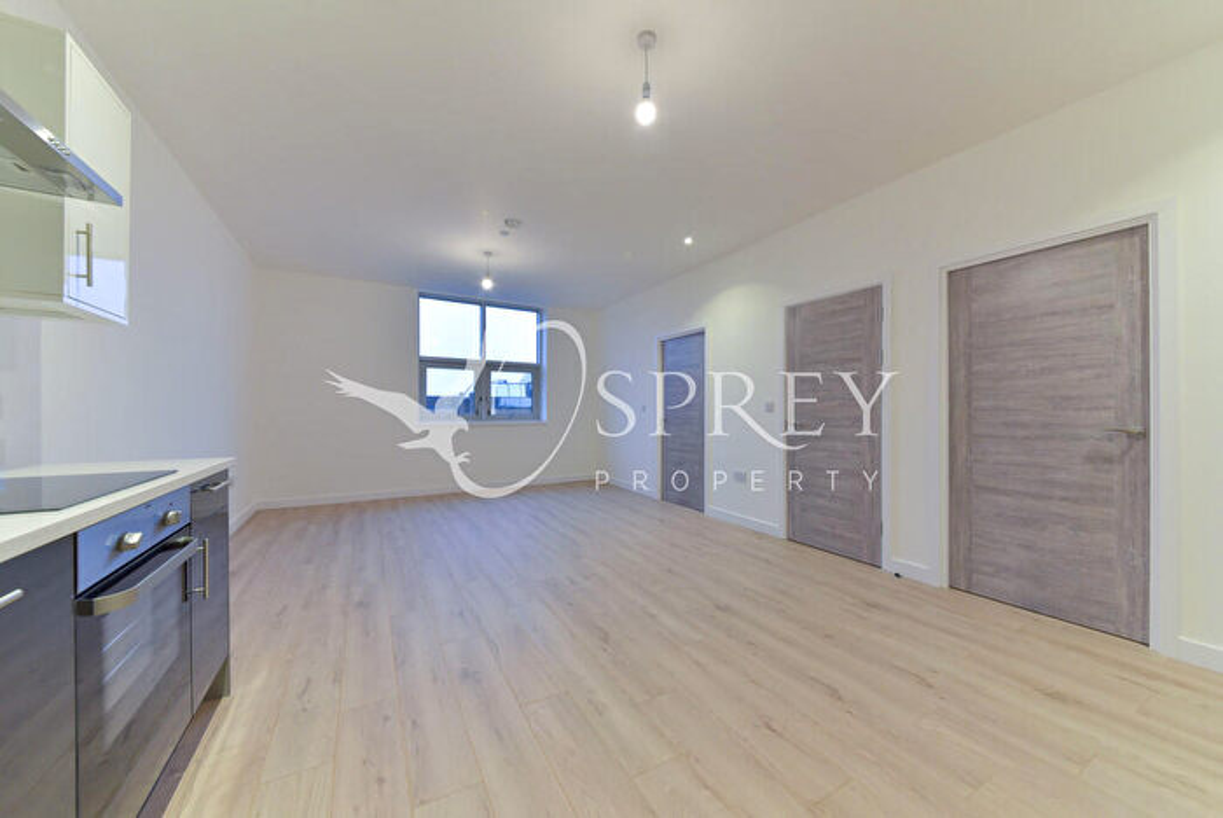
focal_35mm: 12
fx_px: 408
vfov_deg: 90.1
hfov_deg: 112.6
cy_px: 409
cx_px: 612
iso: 400
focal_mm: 12
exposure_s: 1/10
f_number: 8
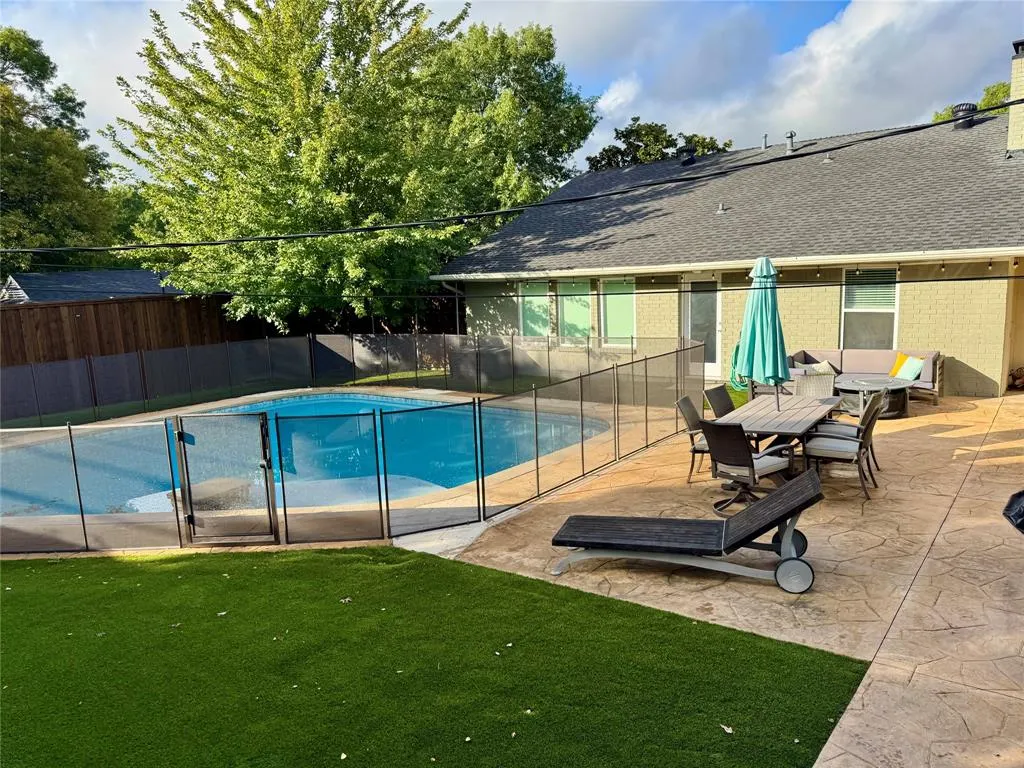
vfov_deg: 56.8
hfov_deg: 71.6
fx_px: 710
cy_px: 384
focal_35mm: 24
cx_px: 512
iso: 80
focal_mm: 6.76
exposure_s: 1/1395
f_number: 1.78
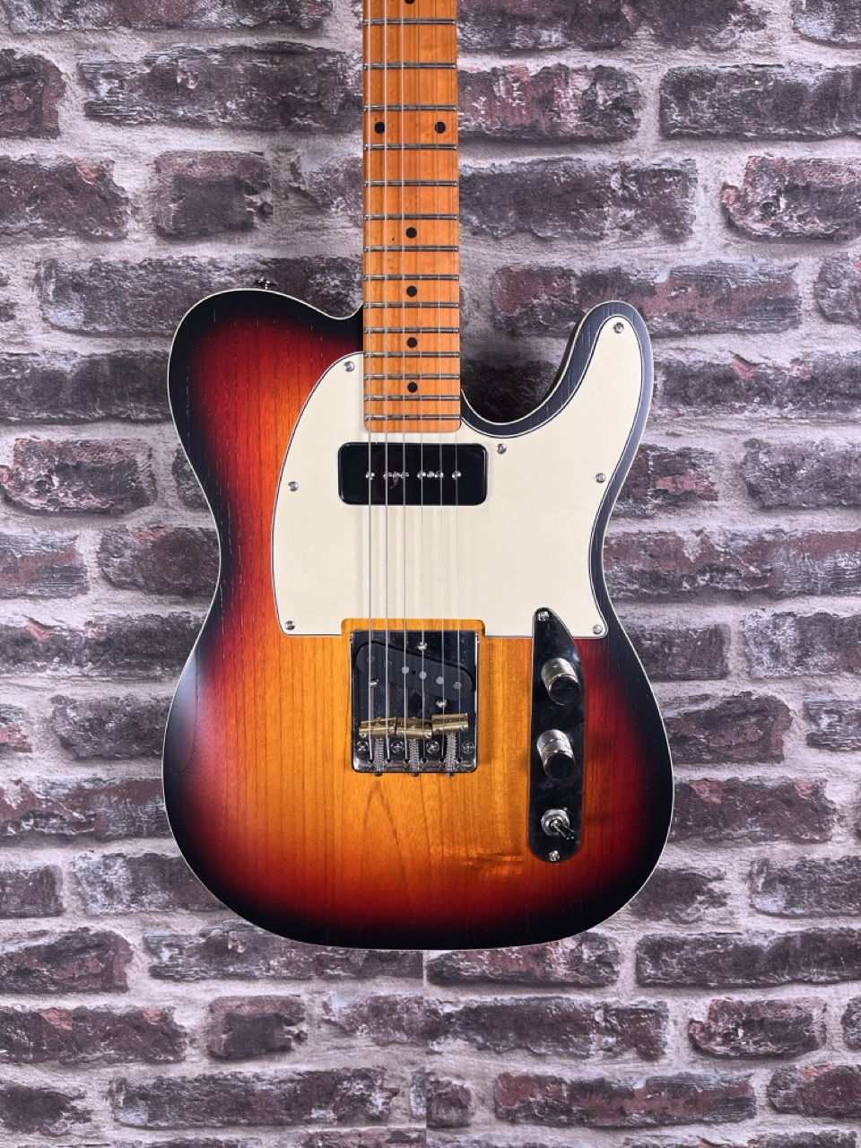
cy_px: 574
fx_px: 862
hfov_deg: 53.1
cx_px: 430
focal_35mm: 26
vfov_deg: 67.3
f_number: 1.6
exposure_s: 1/121
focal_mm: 5.1
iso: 100
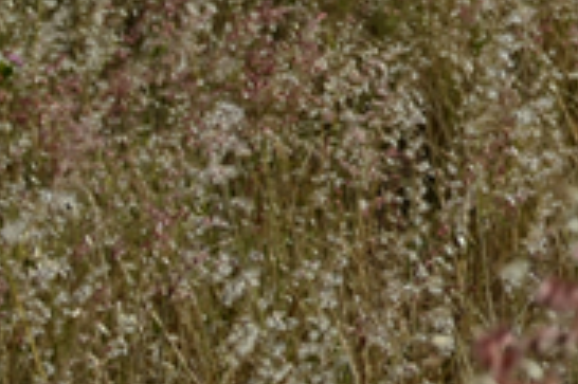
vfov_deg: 6.6
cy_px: -549
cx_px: 1394
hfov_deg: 9.3
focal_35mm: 198
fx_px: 3176
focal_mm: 30
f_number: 7.1
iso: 100
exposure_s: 1/800
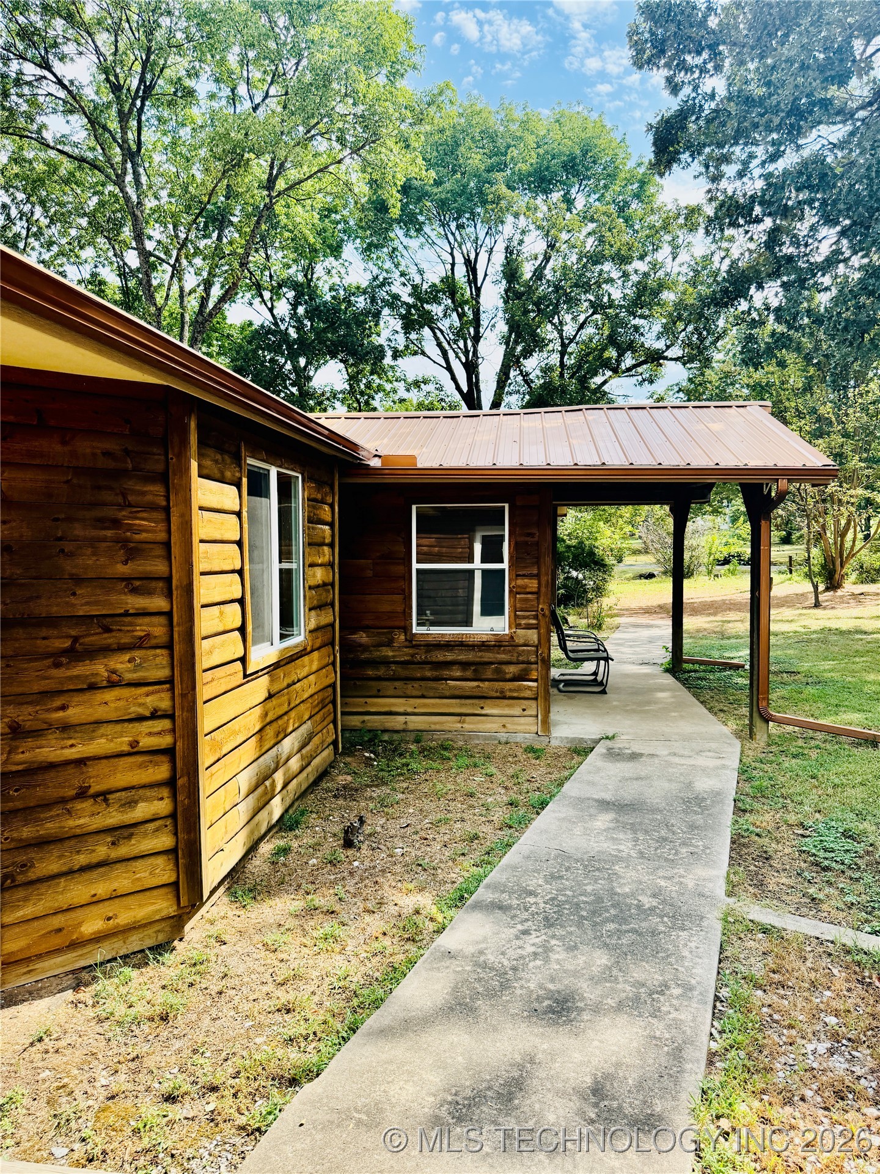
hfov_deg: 56.8
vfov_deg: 71.6
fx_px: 813
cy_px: 587
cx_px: 440
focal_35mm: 24
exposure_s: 1/2703
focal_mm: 6.76
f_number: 1.78
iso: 100
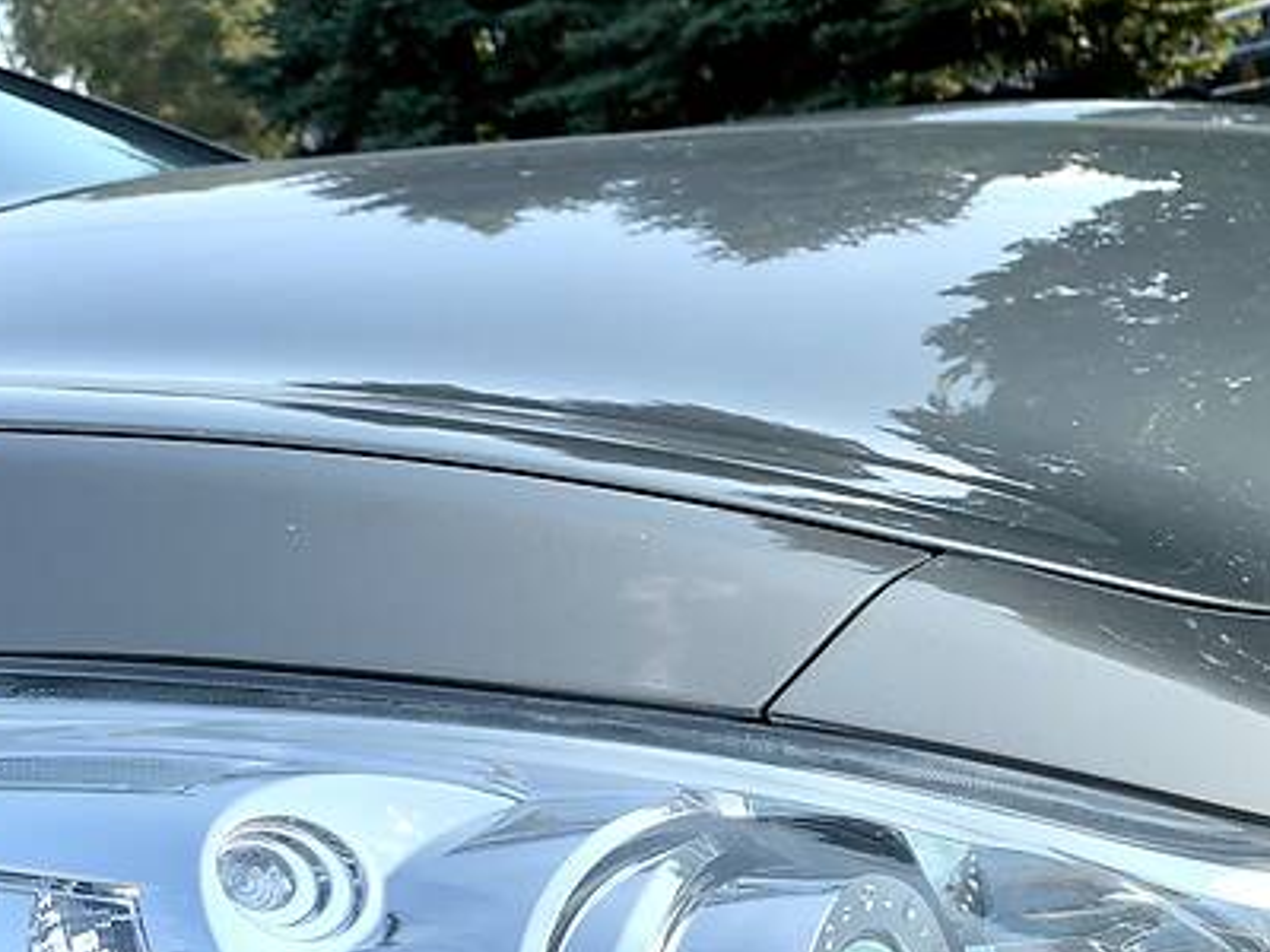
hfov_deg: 36.4
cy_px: 920
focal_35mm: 52
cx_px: 870
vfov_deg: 26.7
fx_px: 1908
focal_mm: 4.2
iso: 25
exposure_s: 1/856
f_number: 1.8
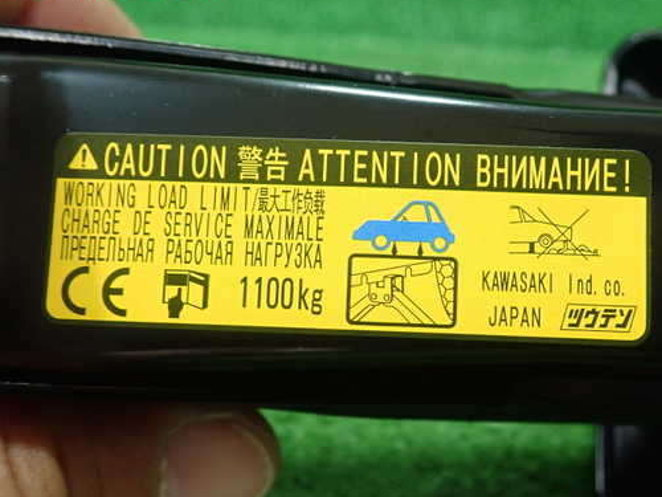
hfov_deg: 51.2
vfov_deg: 39.6
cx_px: 375
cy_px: 268
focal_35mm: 36
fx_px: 688
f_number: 2.3
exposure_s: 1/125
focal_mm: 5.5
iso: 400
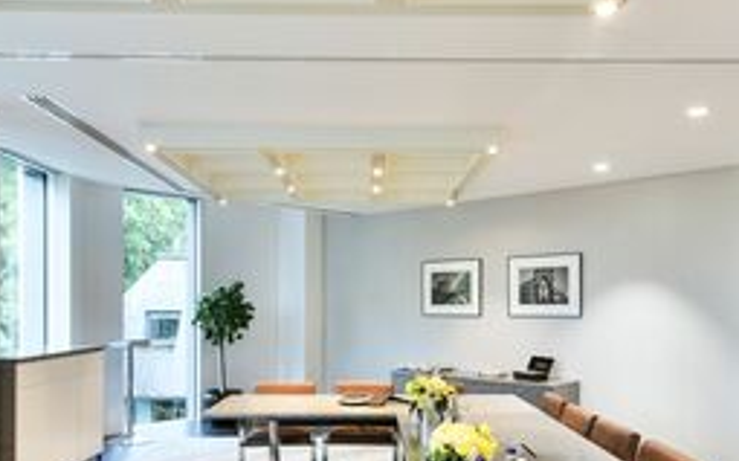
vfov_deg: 36.8
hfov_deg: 56.7
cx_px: 380
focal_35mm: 34
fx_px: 684
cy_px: 313
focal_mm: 17
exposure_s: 1/2
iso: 200
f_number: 11
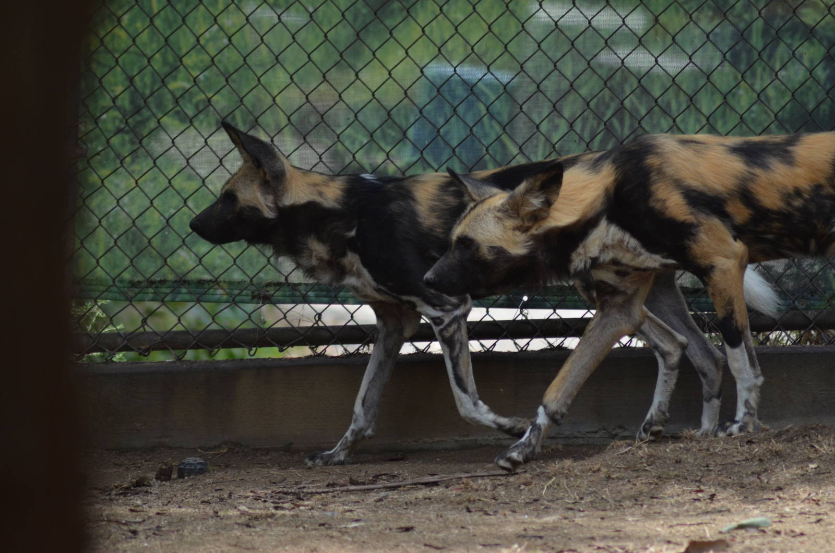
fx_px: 10417
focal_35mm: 450
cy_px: 276
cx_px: 418
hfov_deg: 4.6
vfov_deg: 3.0
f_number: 5.6
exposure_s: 1/1000
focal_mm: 300
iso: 640
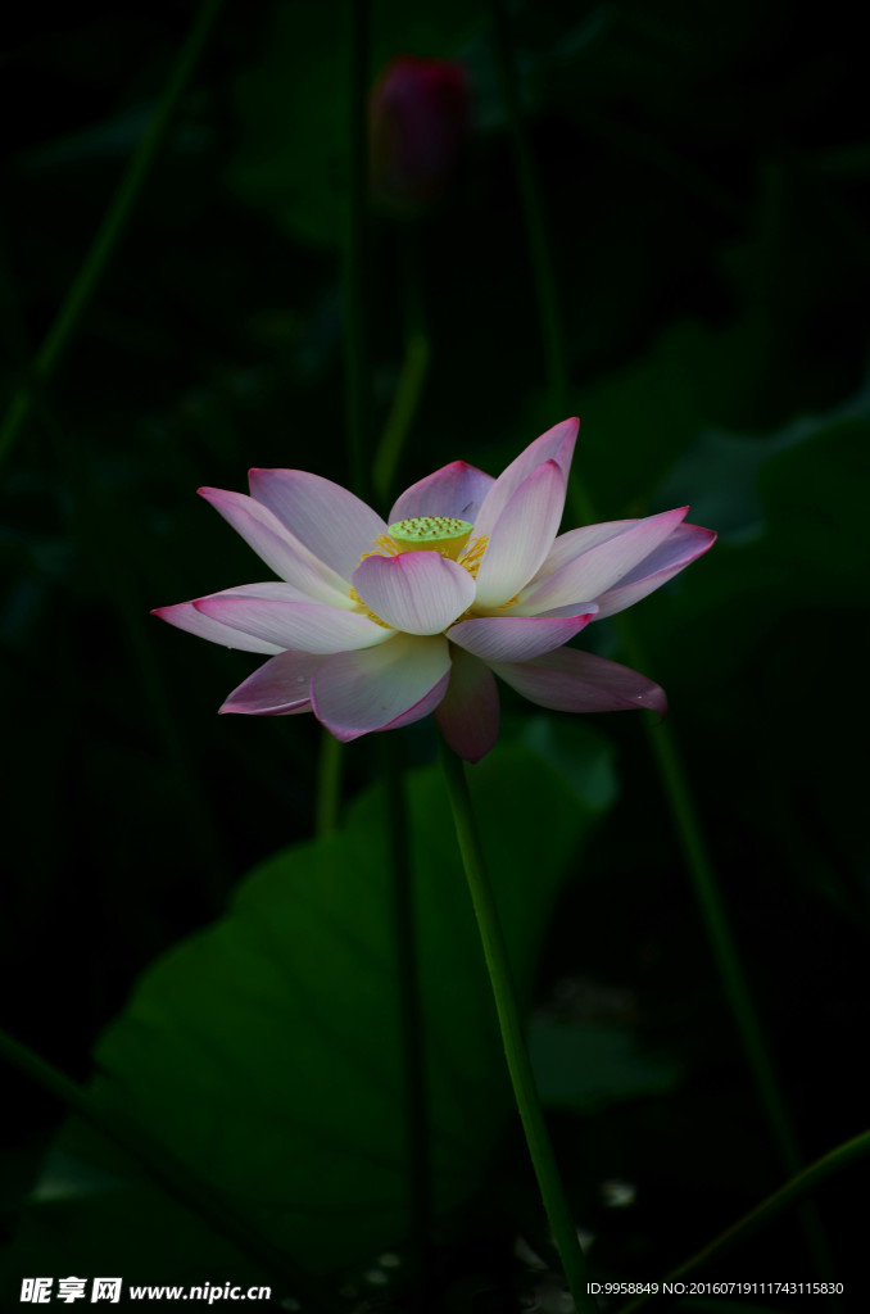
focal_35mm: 450
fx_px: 16389
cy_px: 657
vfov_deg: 4.6
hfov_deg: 3.0
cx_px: 435
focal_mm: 300
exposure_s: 1/250
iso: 100
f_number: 6.3
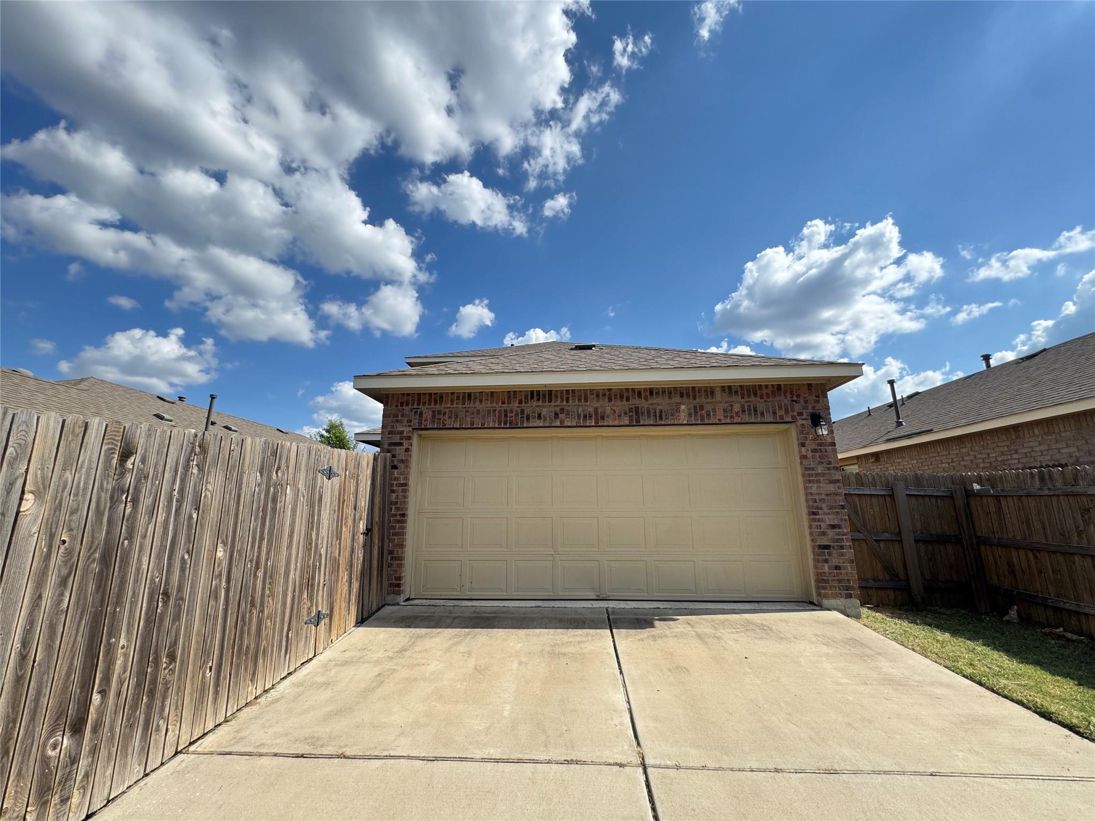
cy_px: 410
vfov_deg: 85.7
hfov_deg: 102.1
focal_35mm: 14
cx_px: 548
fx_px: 443
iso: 40
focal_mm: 2.22
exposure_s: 1/1020
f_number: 2.2
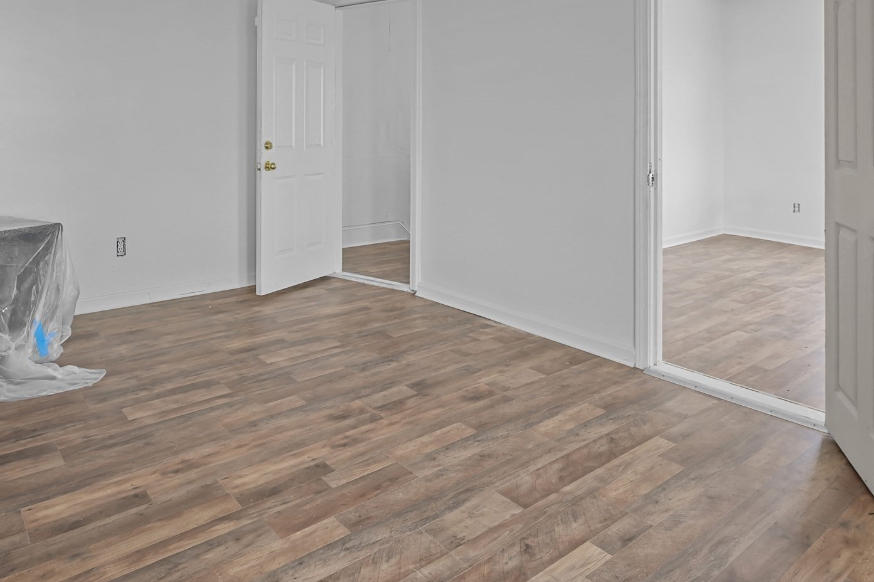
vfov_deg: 49.6
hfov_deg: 71.4
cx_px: 402
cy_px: 160
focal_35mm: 25
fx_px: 607
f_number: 6.3
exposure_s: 1/10
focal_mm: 17
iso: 320
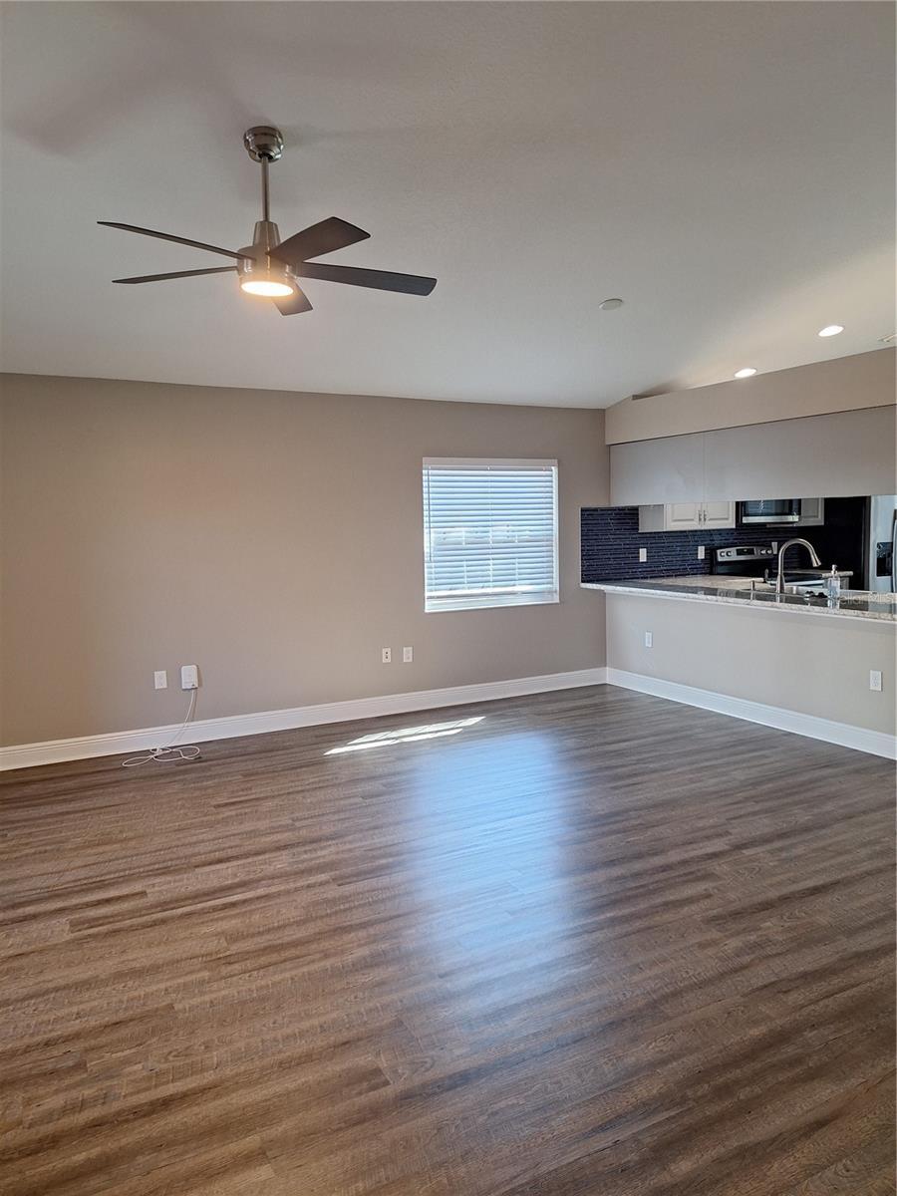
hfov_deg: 58.9
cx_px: 448
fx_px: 795
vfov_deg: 73.9
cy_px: 598
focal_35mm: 23
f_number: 1.8
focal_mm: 5.54
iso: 125
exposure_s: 1/40
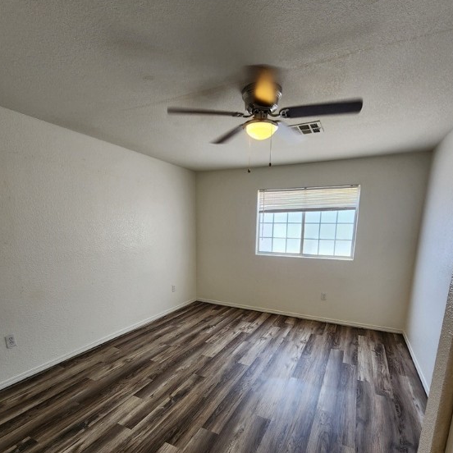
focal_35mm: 16
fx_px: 237
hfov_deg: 87.4
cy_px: 279
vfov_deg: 86.0
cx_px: 229
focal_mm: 2.2
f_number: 2.2
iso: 100
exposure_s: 1/60
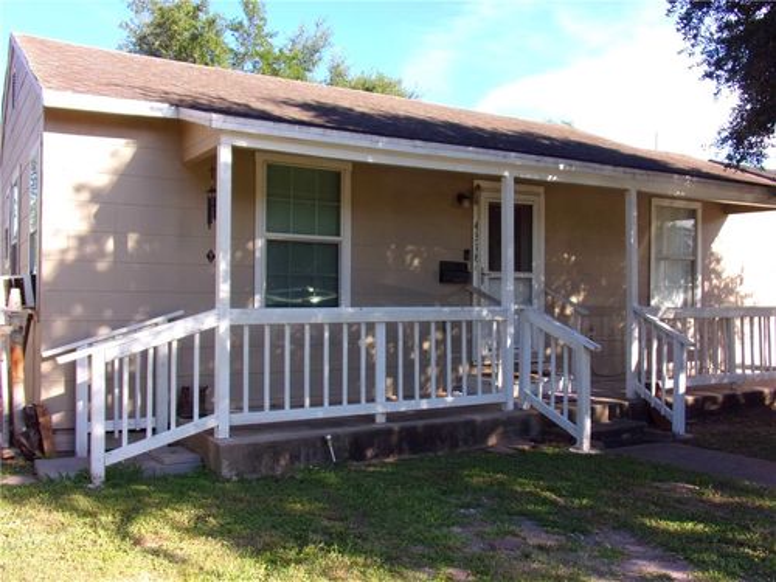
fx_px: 740
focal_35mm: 33
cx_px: 388
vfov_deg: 42.9
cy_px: 291
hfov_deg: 55.4
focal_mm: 5.9
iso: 80
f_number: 3.7
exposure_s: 1/280
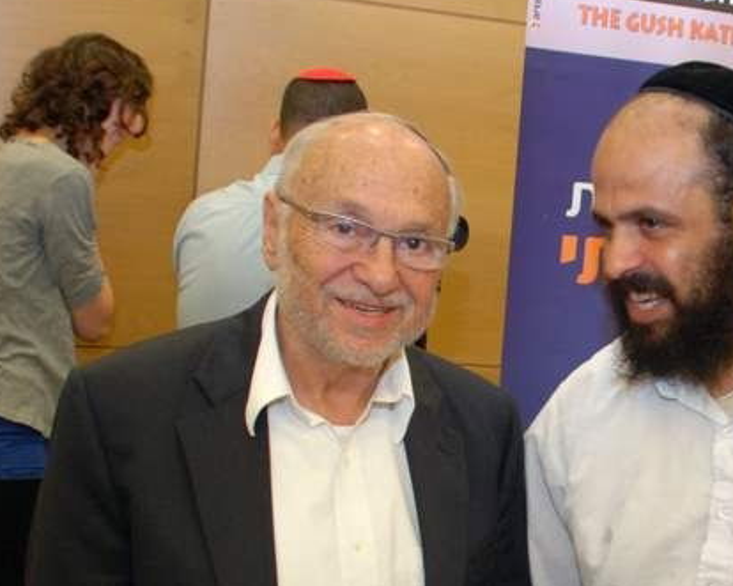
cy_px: 445
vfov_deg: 30.3
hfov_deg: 37.1
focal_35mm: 49
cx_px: 554
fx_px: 1063
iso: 500
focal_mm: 18
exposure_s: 1/40
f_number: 3.5
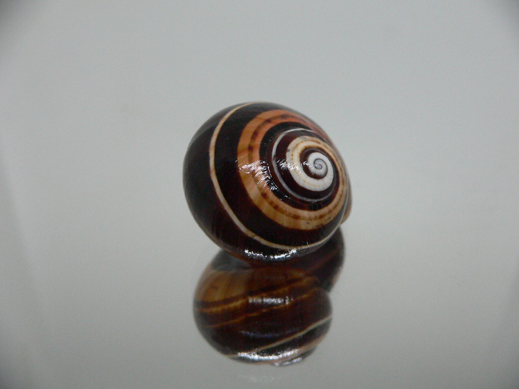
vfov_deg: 40.7
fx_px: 525
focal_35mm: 35
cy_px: 194
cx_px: 260
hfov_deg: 52.6
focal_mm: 4.6
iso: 200
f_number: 2.8
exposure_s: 1/50
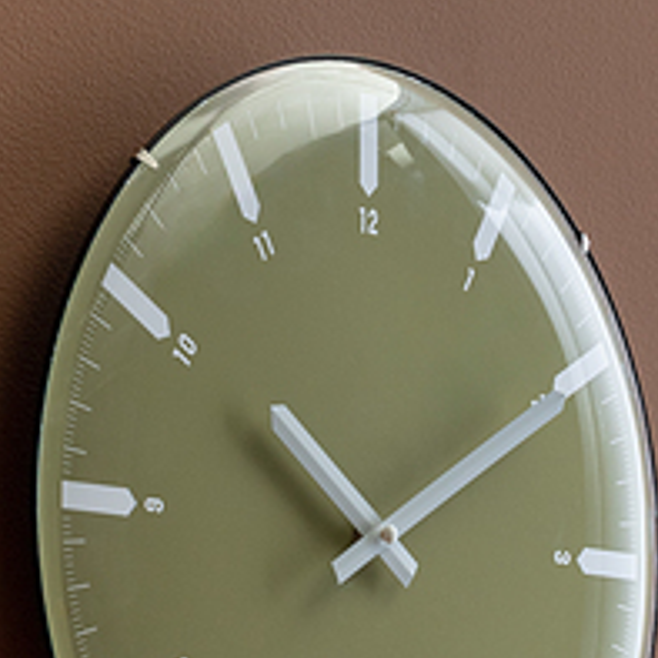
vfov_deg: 5.1
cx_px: 197
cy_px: 1428
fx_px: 7247
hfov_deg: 5.2
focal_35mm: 337
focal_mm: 90
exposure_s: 1/4
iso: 250
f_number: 11
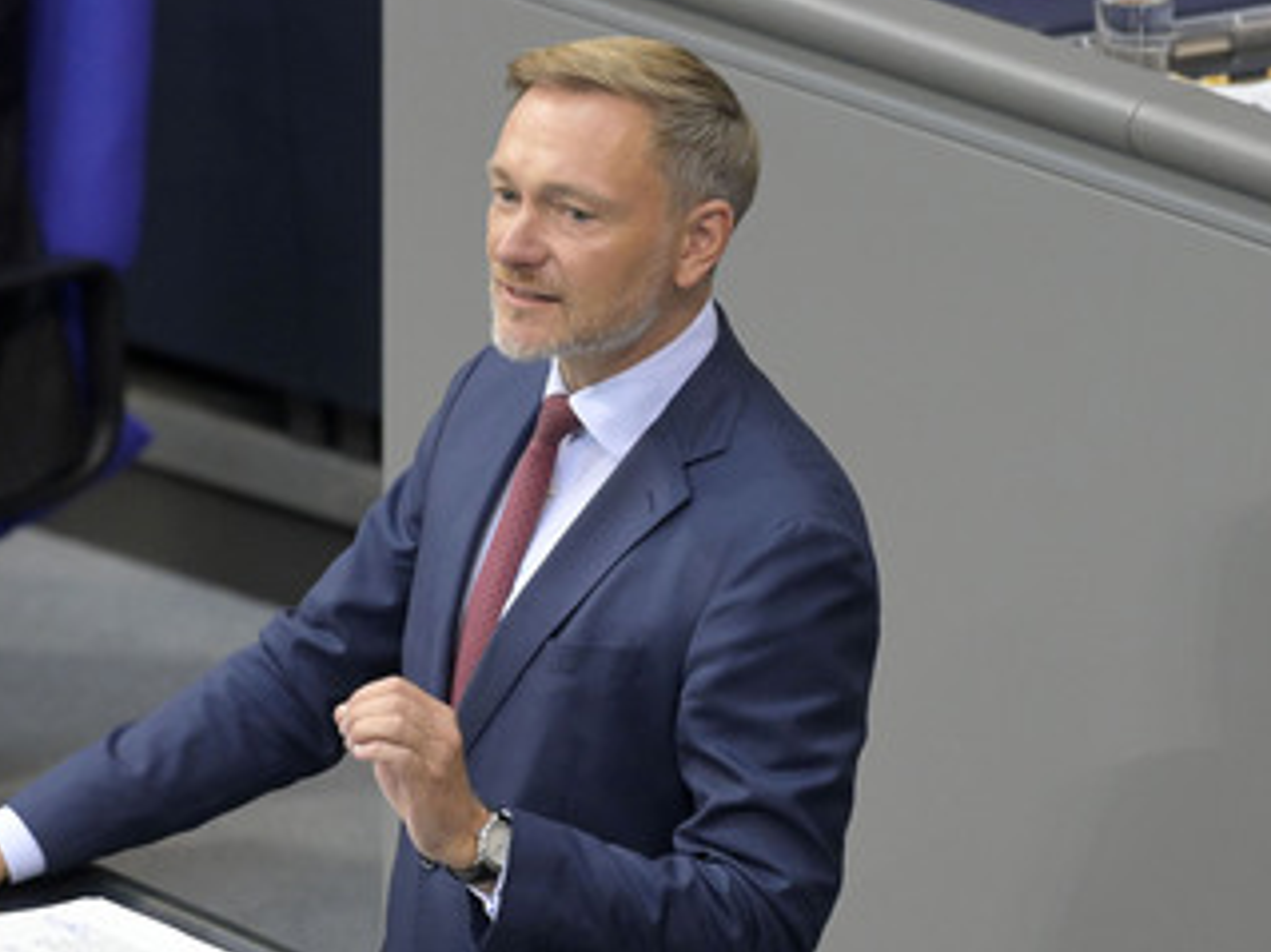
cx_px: 424
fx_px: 15966
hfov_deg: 4.6
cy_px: 566
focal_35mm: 435
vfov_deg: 3.4
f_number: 5.6
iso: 8000
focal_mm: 320
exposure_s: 1/400
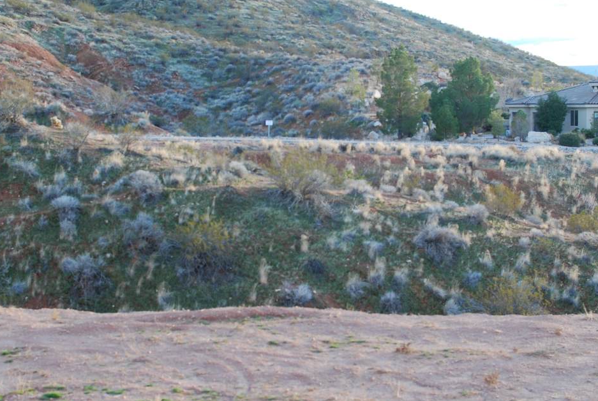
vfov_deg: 19.1
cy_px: 202
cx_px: 299
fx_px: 1193
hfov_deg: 28.1
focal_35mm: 72
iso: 200
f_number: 4.5
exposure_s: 1/80
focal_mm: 35
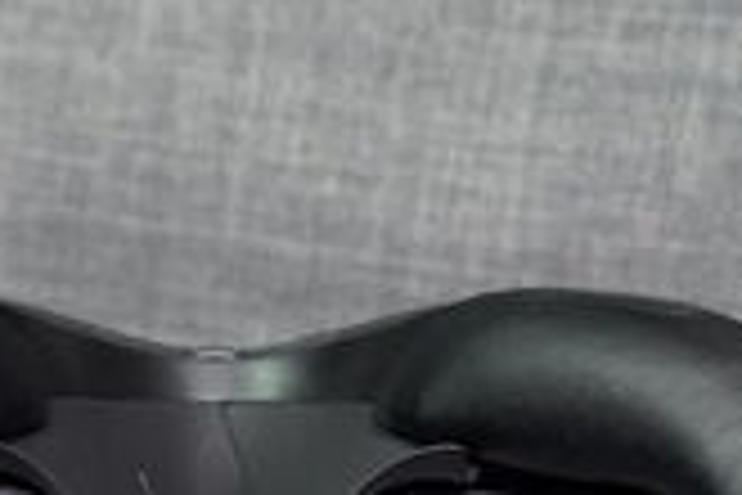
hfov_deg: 15.5
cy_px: 700
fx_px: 2679
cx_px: 31
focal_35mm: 130
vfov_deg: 10.3
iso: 4000
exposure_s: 1/160
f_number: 6.3
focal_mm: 35
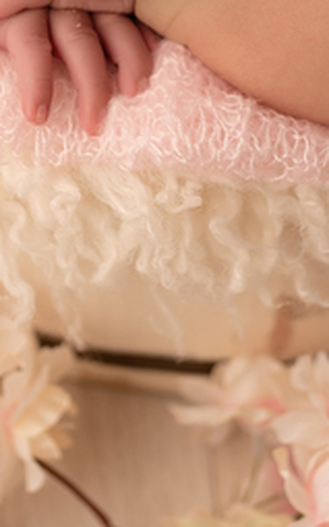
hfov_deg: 7.8
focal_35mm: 168
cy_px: -26
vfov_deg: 12.3
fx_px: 2414
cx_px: 166
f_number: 2.2
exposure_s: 1/125
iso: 100
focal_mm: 35
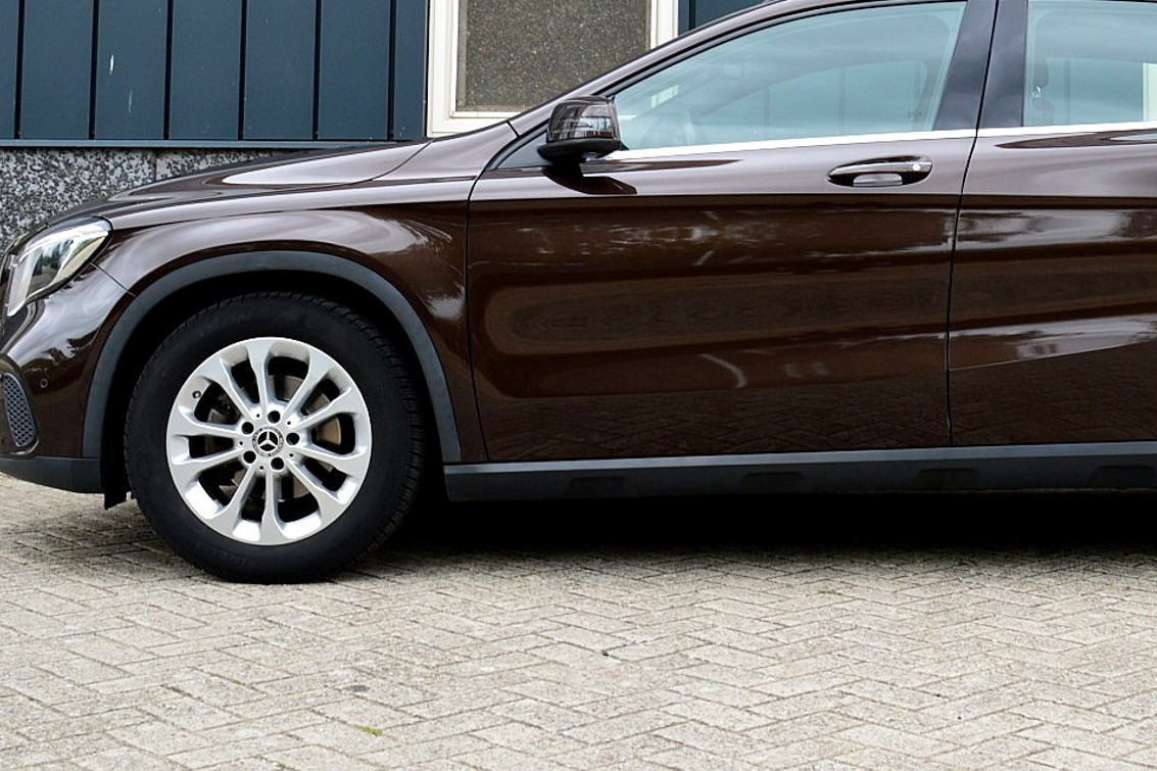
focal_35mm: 61
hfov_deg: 32.4
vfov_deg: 21.9
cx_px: 825
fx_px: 1960
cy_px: 135
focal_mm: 24
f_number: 9
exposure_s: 1/100
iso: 400
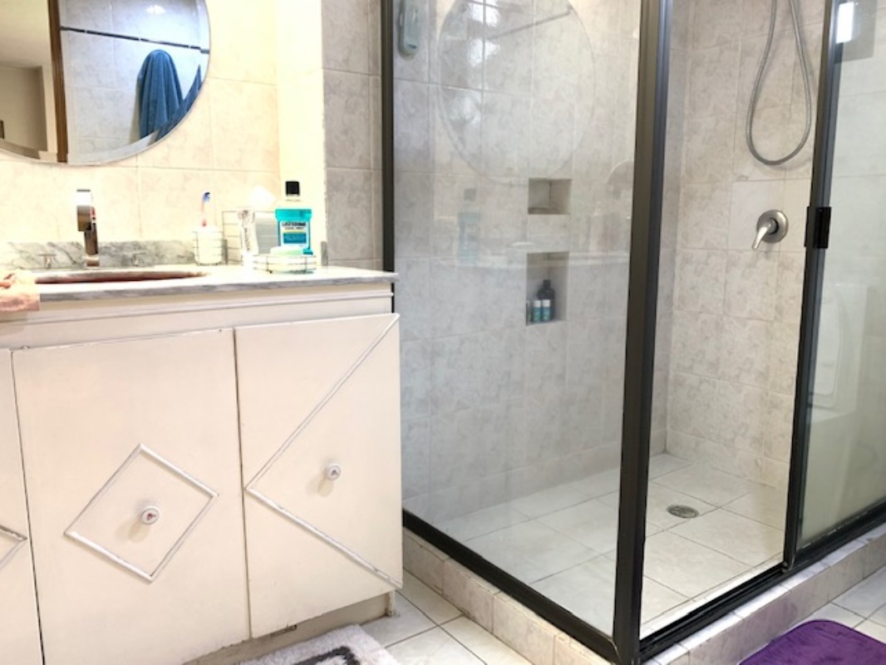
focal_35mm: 26
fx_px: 666
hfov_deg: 67.3
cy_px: 332
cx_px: 443
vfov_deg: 53.1
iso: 250
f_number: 1.8
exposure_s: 1/60
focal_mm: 4.25
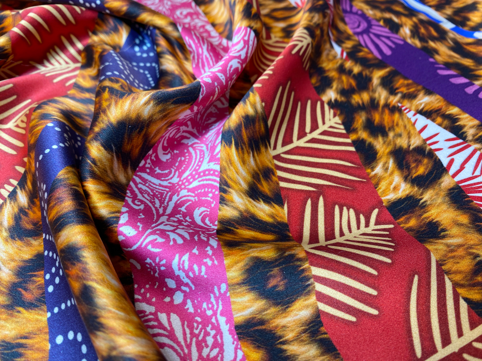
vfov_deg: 54.9
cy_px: 180
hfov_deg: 69.4
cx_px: 241
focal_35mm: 25
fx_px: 348
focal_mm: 4.25
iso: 64
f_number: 1.8
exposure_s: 1/100
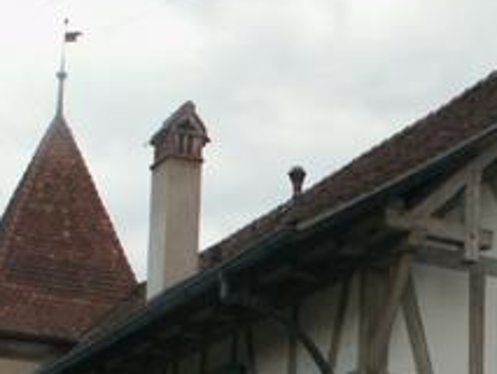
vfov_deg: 13.7
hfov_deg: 18.4
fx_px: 1508
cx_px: 464
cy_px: 456
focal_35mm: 105
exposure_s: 1/50
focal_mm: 5.86
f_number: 3.5
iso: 50
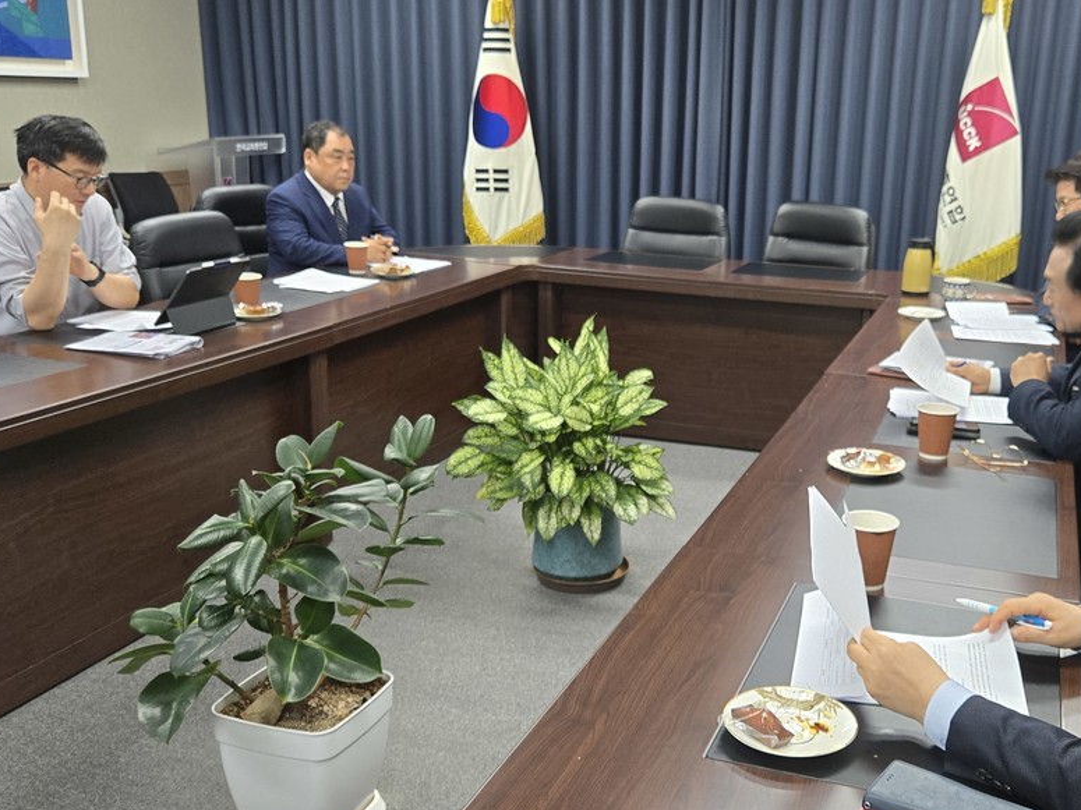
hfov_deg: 48.4
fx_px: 1186
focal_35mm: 38
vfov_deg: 37.7
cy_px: 445
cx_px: 695
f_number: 1.8
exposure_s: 1/120
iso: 200
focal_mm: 5.4
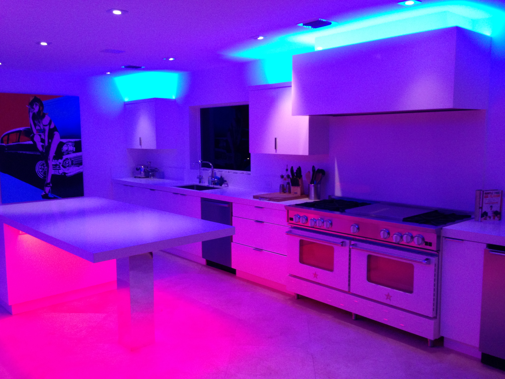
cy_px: 190
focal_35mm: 33
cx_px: 252
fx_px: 481
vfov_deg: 42.9
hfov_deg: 55.4
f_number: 2.4
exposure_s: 1/20
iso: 200
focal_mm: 4.13
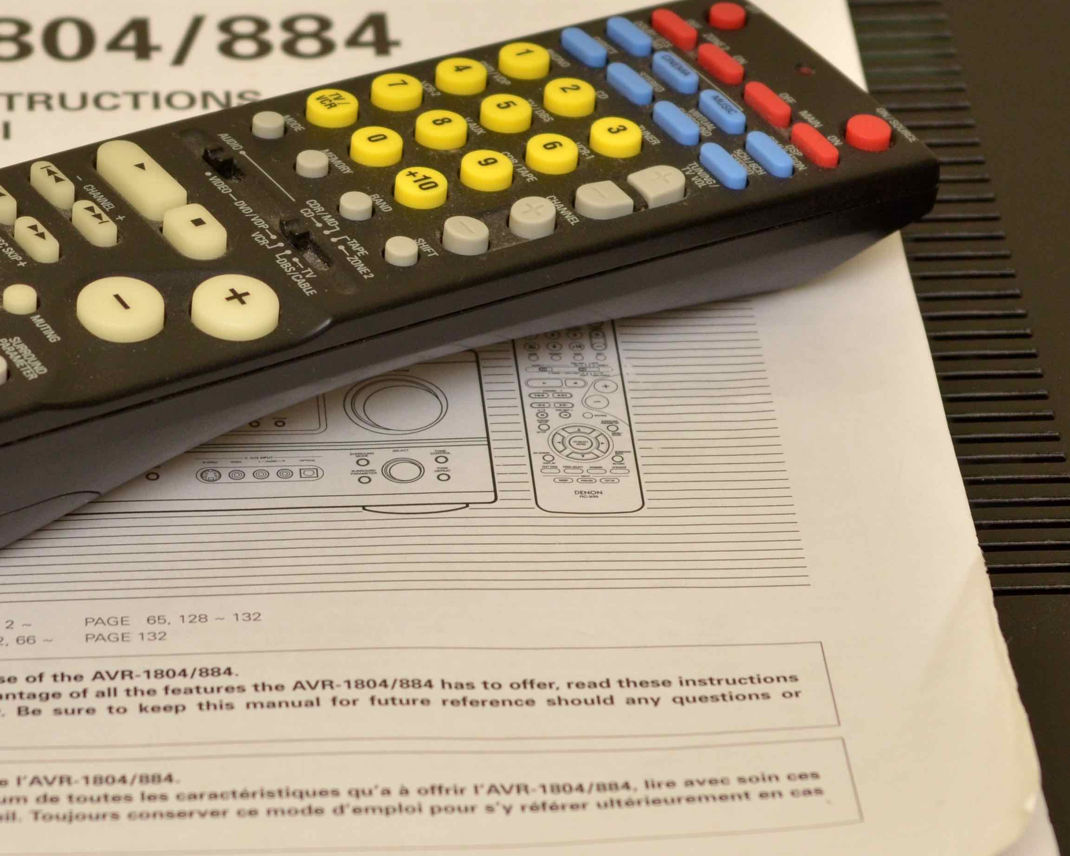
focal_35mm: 174
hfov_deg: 11.1
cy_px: 362
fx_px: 5510
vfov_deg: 8.9
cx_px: 245
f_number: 6.3
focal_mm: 58
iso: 500
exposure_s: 1/60
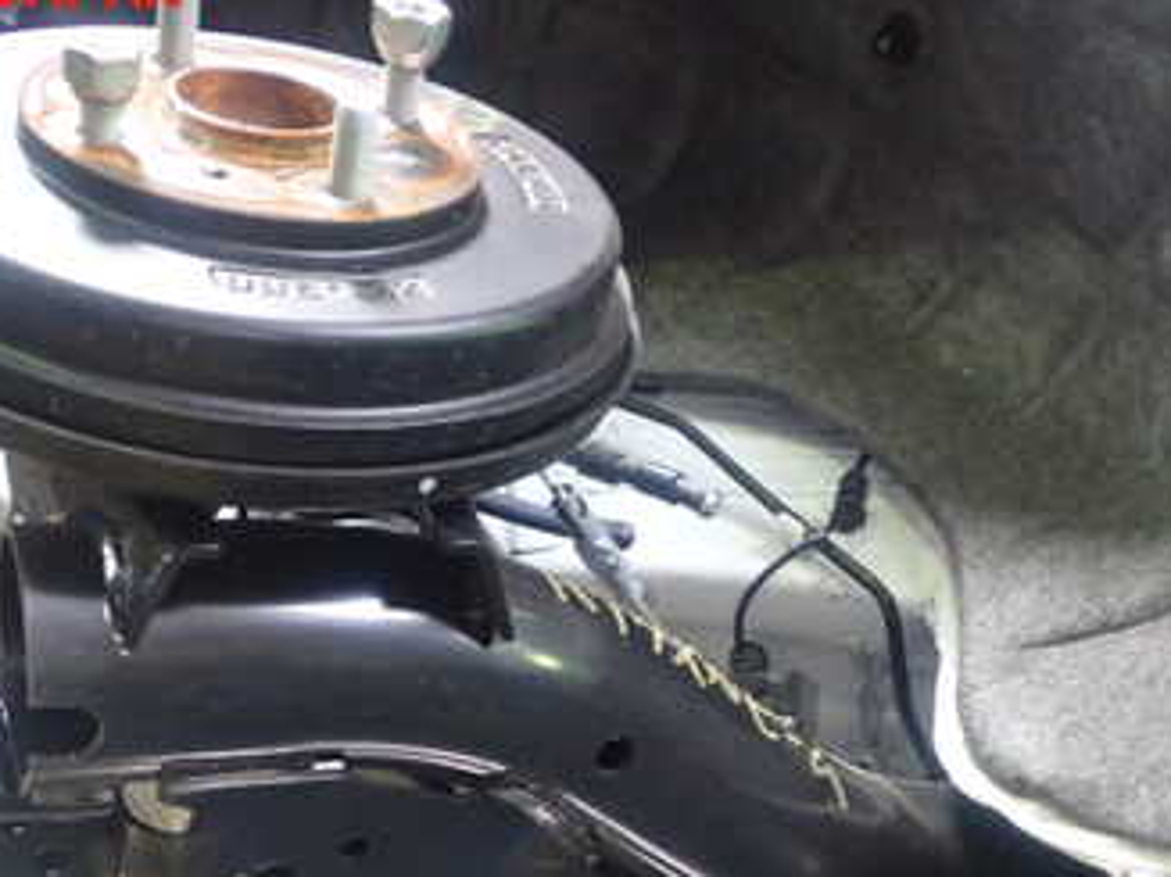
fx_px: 1860
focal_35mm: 55
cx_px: 605
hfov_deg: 34.9
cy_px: 745
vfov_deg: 25.9
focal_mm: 5.4
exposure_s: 1/30
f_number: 2.3
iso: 640
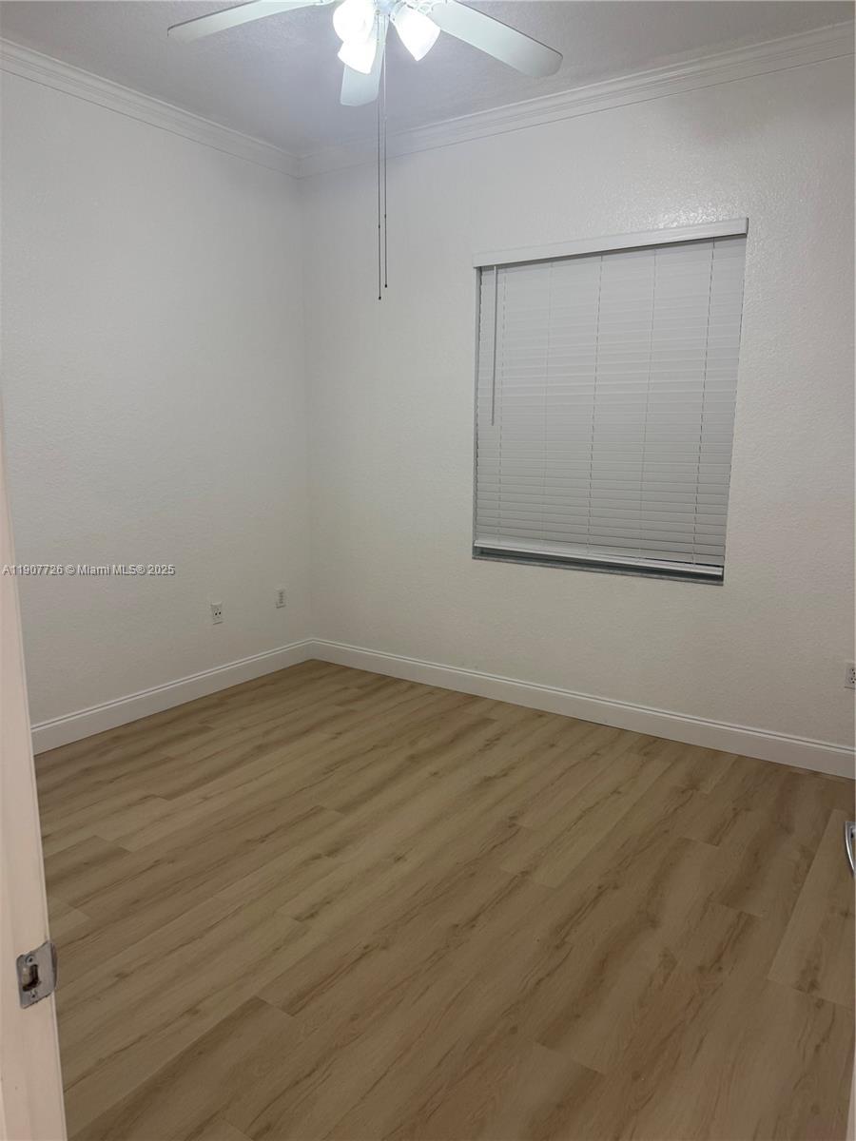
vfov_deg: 71.6
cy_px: 570
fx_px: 791
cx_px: 428
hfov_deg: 56.8
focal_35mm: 24
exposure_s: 1/60
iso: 125
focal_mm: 6.76
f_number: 1.78
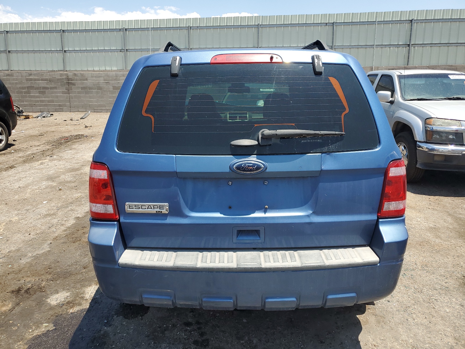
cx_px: 232
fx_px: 349
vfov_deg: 53.1
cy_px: 174
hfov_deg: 67.3
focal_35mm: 26
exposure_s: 1/2000
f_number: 1.5
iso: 50
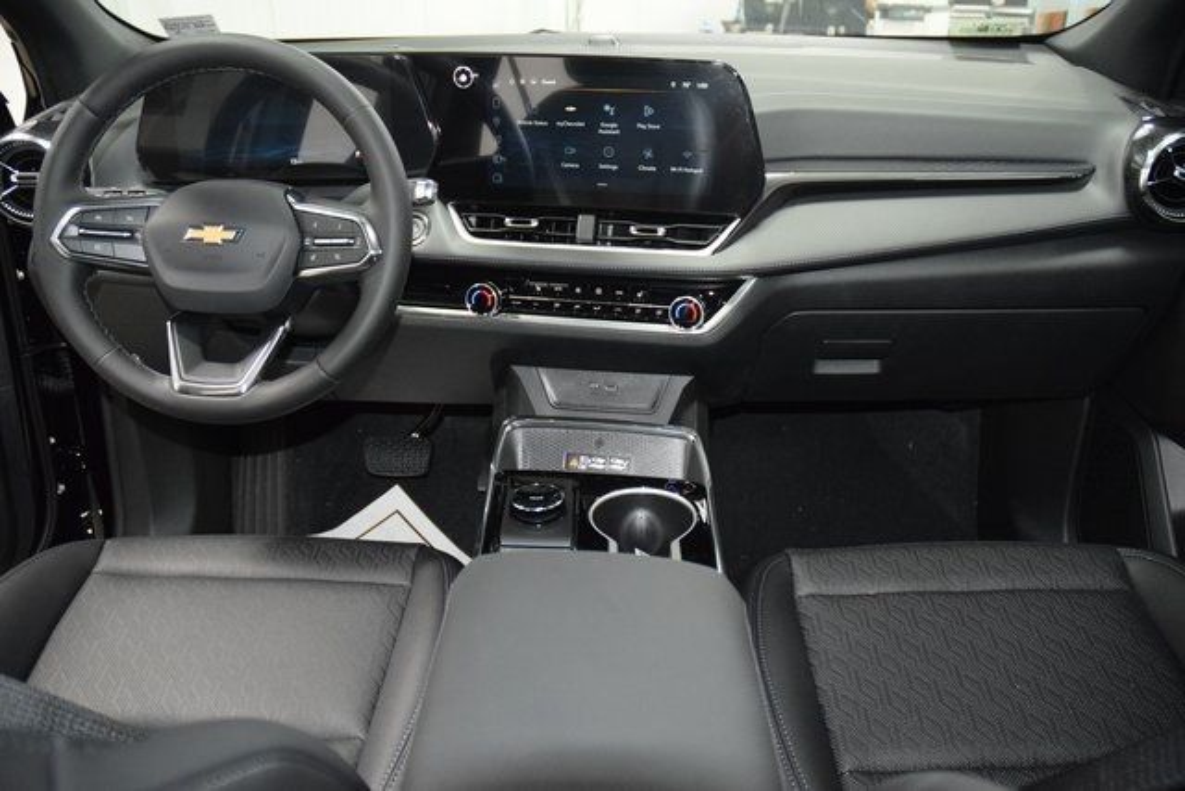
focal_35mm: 27
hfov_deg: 67.4
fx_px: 889
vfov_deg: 48.0
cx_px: 592
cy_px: 396
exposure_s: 1/60
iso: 3200
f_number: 3.5
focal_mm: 18
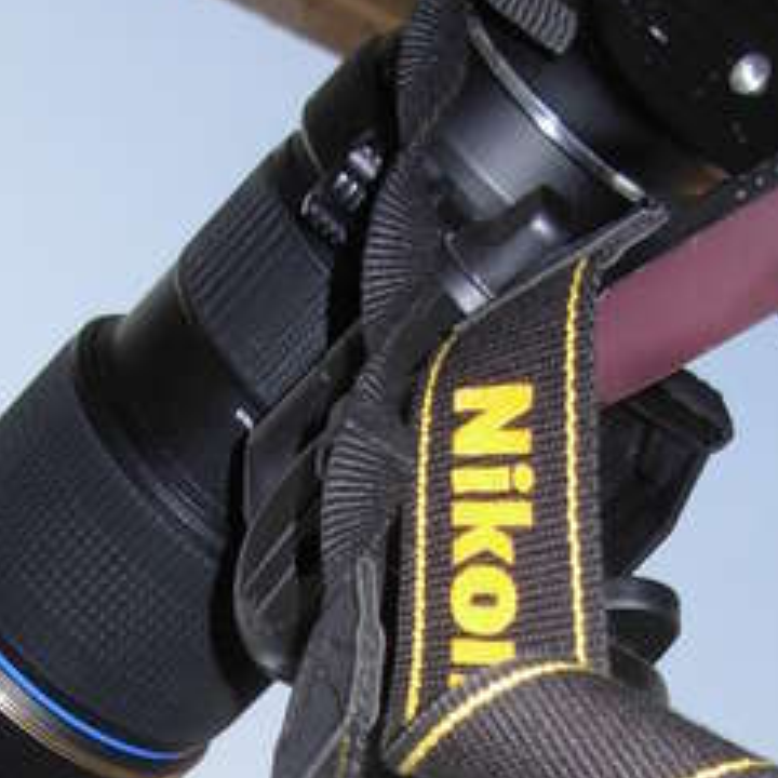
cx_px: 285
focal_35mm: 115
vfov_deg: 14.7
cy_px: 934
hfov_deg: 15.1
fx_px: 2924
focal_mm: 8.5
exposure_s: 1/313
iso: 79
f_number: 3.2
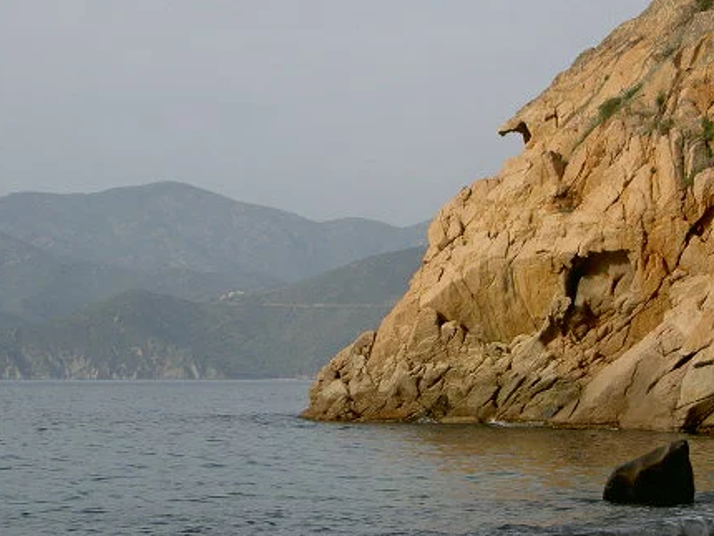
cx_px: 324
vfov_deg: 11.9
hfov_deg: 15.8
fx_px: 2580
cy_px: 315
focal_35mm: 125
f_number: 6.8
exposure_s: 1/263
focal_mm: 17.4
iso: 100
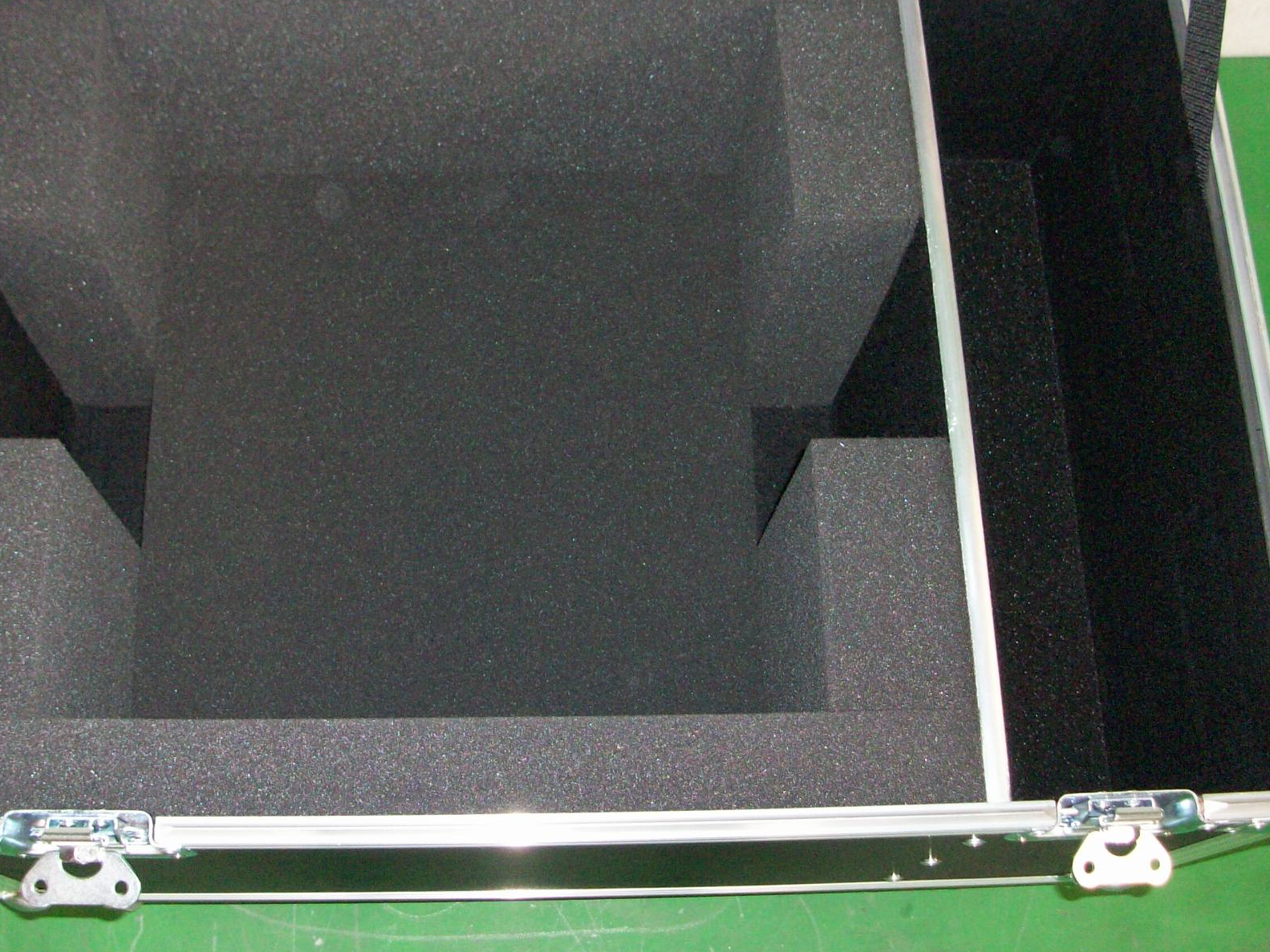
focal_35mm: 44
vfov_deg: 32.7
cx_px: 645
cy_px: 344
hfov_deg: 42.9
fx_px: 1614
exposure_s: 1/21.2
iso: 160
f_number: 2.8
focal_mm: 5.7
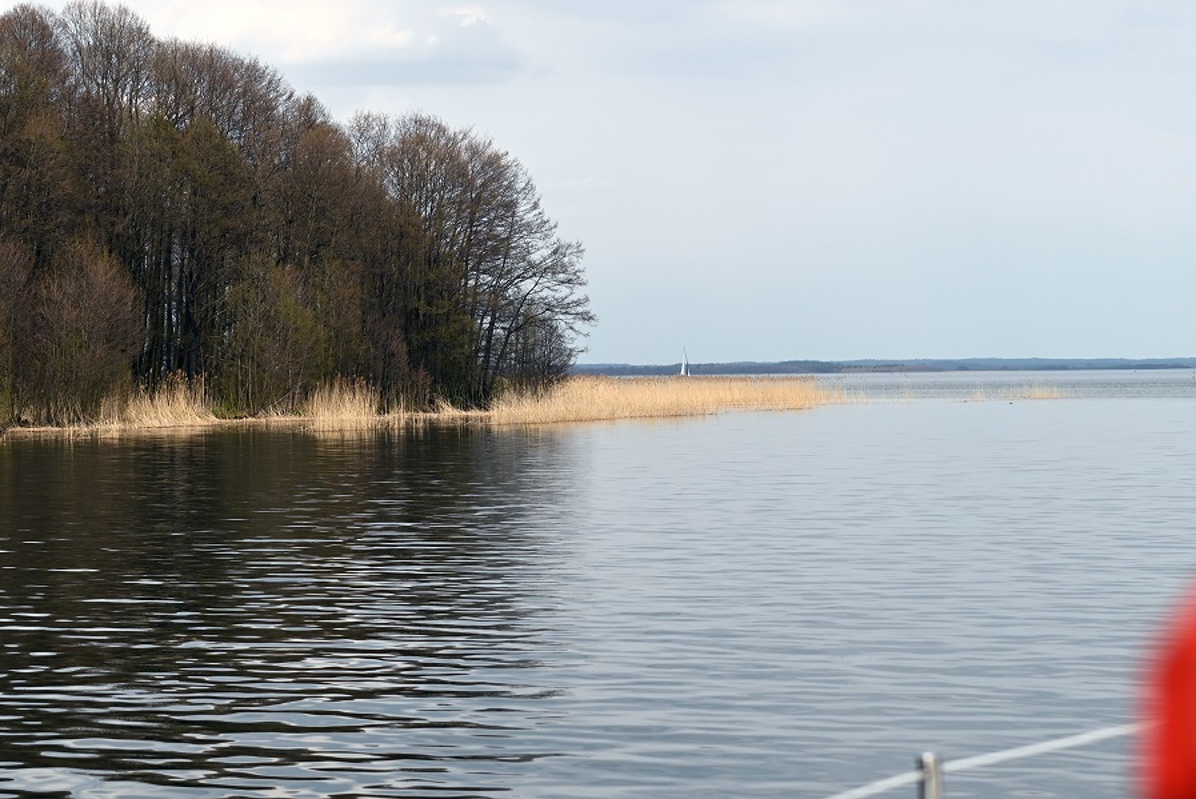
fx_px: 3889
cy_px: 339
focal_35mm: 117
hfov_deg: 17.5
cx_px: 520
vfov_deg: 11.7
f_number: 5.6
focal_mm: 70
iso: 100
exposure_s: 1/500
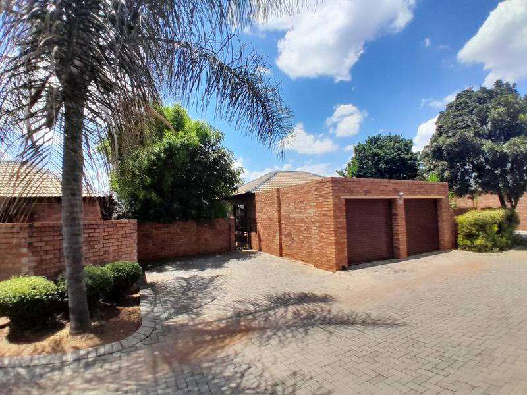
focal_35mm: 17
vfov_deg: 74.7
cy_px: 198
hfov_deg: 91.0
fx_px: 259
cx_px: 264
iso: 40
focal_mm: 1.46
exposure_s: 1/1381
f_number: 2.2
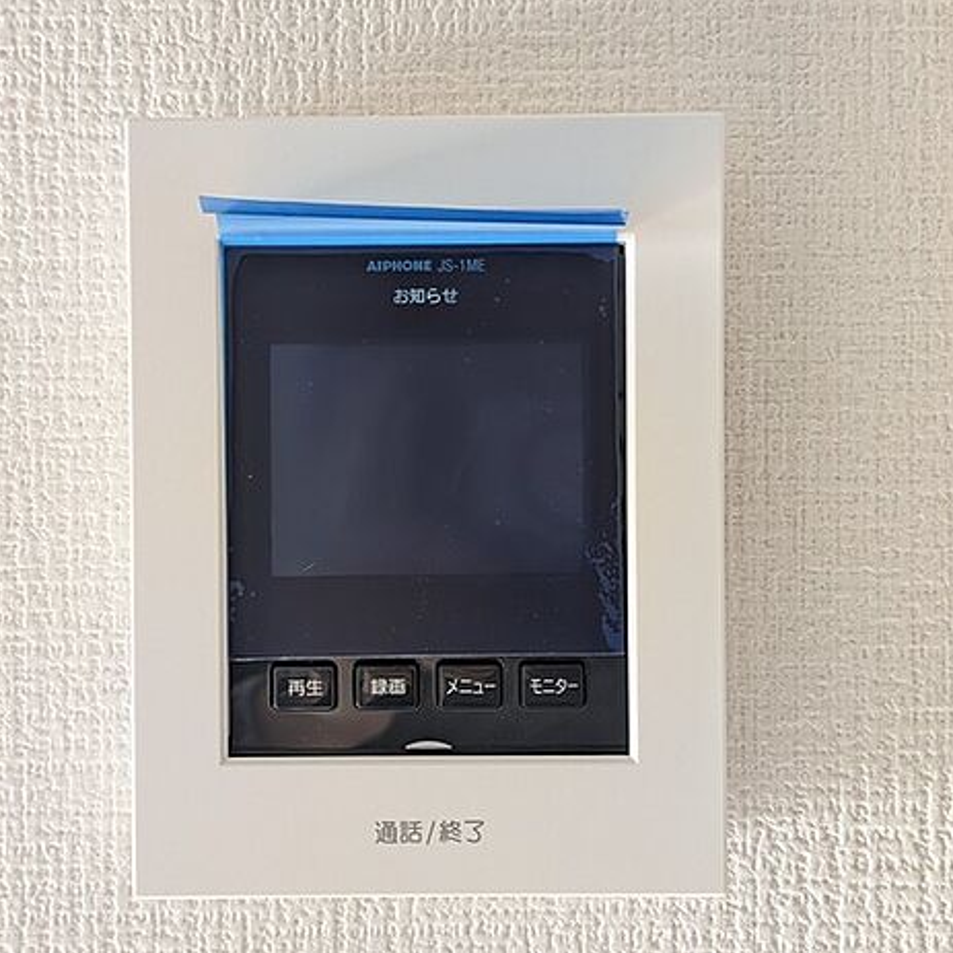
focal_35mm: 58
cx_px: 424
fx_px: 1807
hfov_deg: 29.5
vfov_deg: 29.6
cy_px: 476
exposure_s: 1/208
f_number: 1.68
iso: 126
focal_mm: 6.9
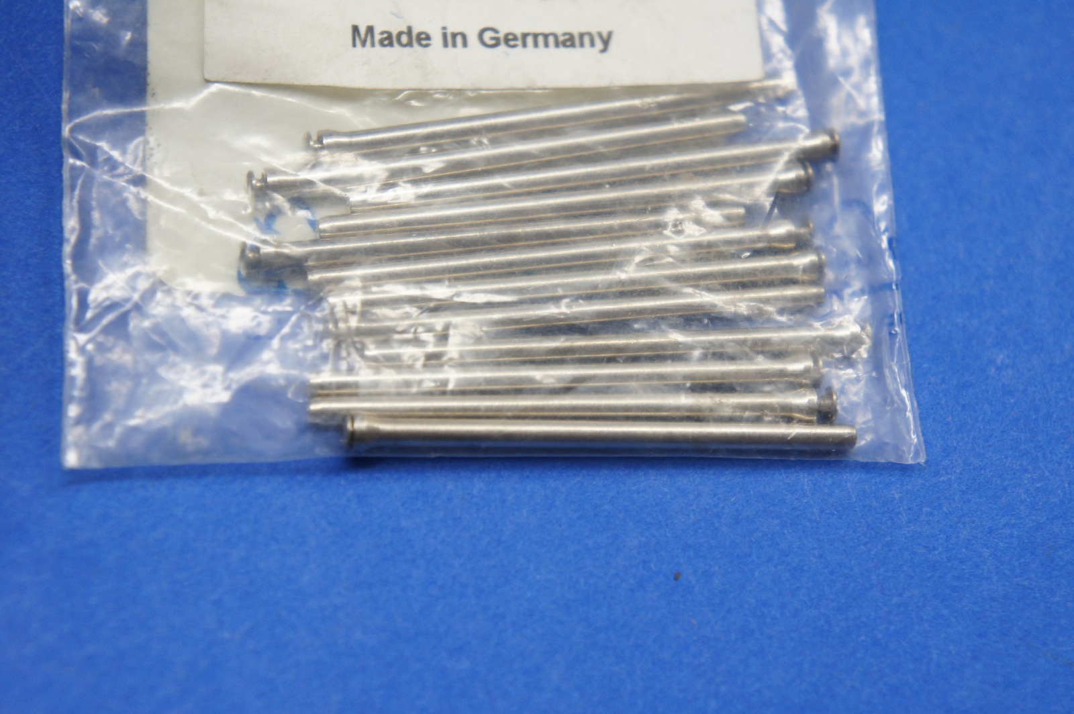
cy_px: 357
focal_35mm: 80
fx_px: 2370
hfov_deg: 25.5
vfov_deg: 17.1
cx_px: 537
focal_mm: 53
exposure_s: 1/100
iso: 640
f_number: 5.6
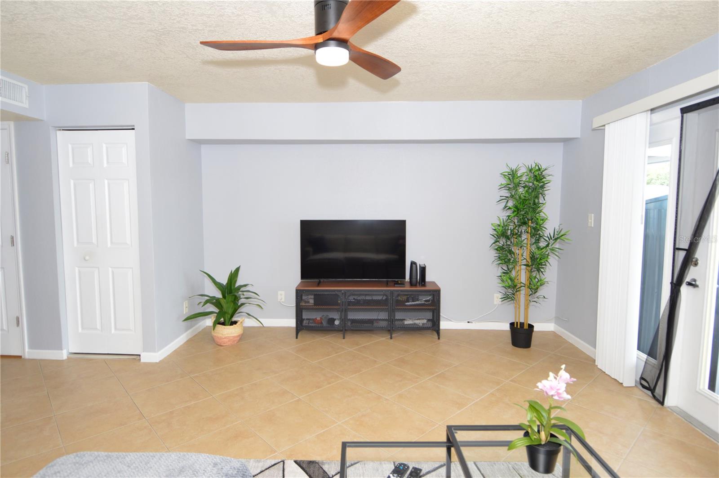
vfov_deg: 67.3
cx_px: 360
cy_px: 239
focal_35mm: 18
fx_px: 359
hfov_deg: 90.1
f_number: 4
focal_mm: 12
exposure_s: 1/60
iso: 400
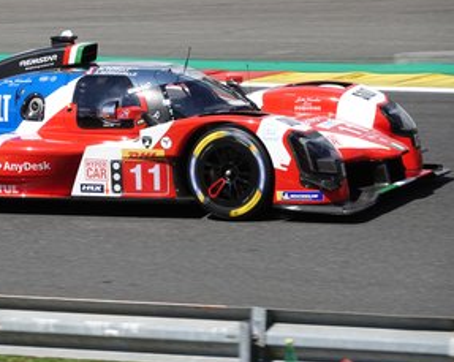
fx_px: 3799
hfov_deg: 6.8
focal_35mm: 283
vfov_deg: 5.5
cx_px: 104
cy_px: 163
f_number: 4.5
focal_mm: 70.27
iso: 100
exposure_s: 1/800
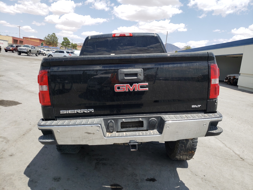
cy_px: 95
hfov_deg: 67.3
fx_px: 190
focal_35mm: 26
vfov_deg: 53.1
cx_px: 126
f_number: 1.5
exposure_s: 1/2500
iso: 50
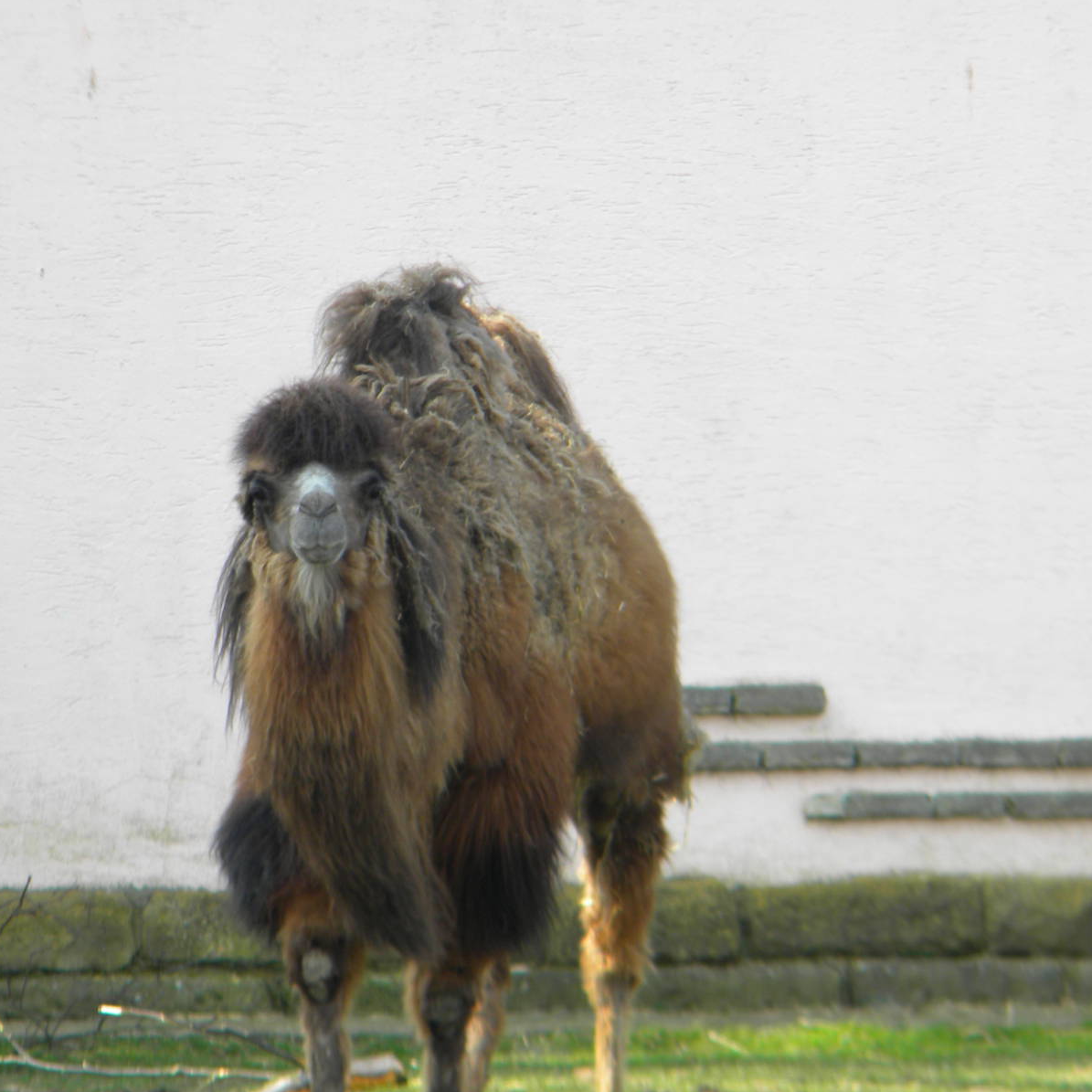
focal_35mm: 329
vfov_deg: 5.3
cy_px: 546
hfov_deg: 5.3
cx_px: 398
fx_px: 11742
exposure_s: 1/102
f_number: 5.4
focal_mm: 50.4
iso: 80
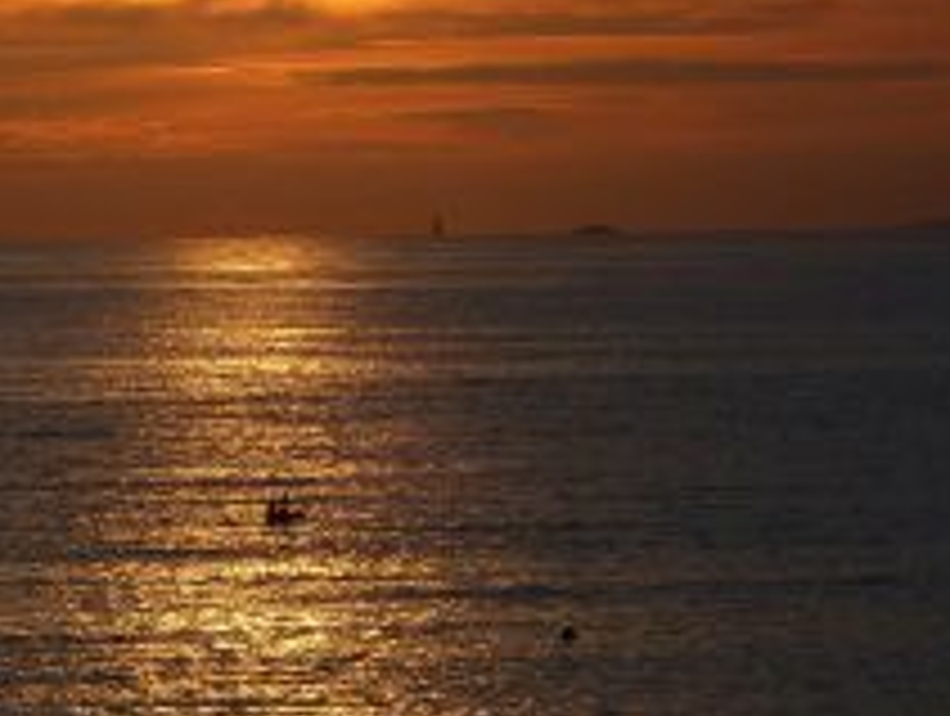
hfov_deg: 5.8
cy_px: 205
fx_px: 9429
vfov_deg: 4.3
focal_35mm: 343
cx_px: 329
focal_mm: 26.1
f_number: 5
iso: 100
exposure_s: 1/1600
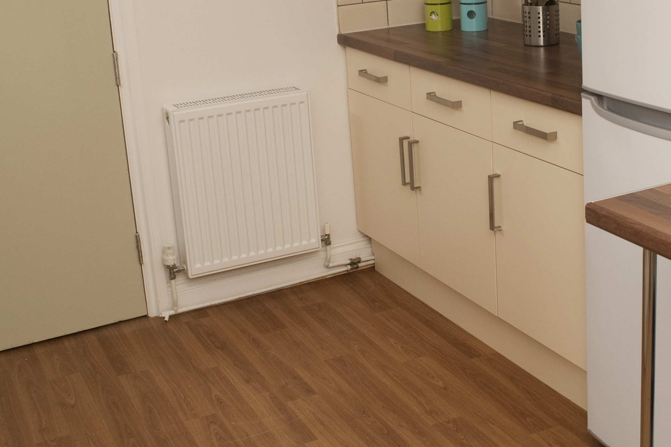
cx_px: 441
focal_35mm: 57
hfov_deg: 34.8
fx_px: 1062
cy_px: 171
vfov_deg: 23.7
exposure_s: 1/60
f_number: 5
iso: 200
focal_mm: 20
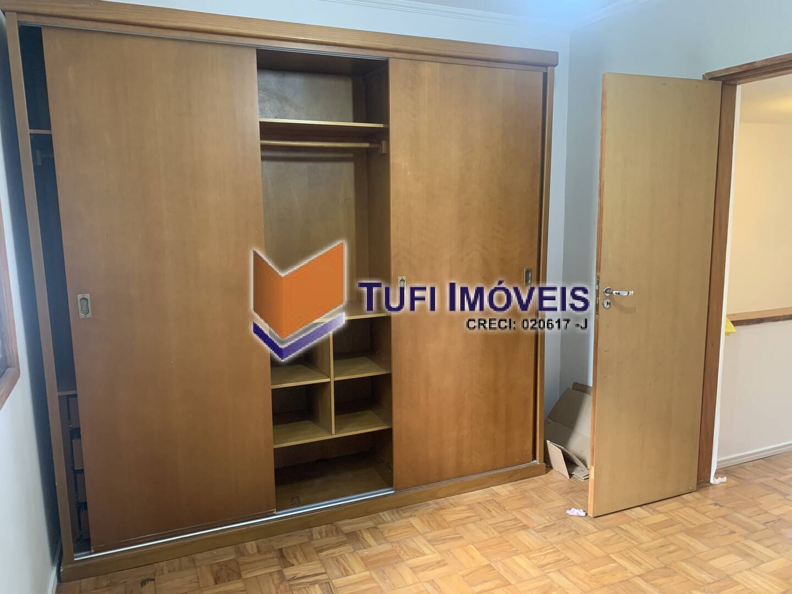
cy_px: 297
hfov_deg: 67.3
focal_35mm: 26
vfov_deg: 53.1
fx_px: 595
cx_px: 396
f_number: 1.8
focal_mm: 4.25
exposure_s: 1/60
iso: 320
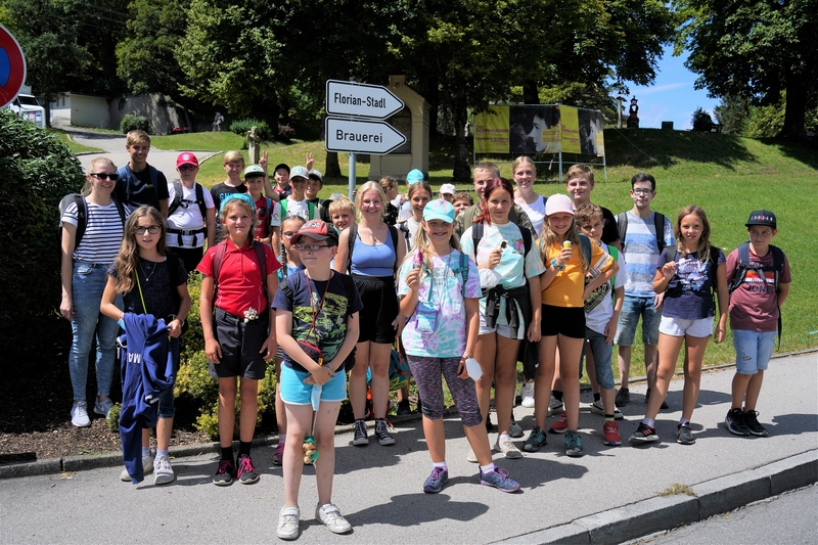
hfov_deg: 53.1
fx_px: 818
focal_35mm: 36
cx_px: 409
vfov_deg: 36.9
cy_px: 272
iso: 100
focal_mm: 36
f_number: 8
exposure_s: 1/1250
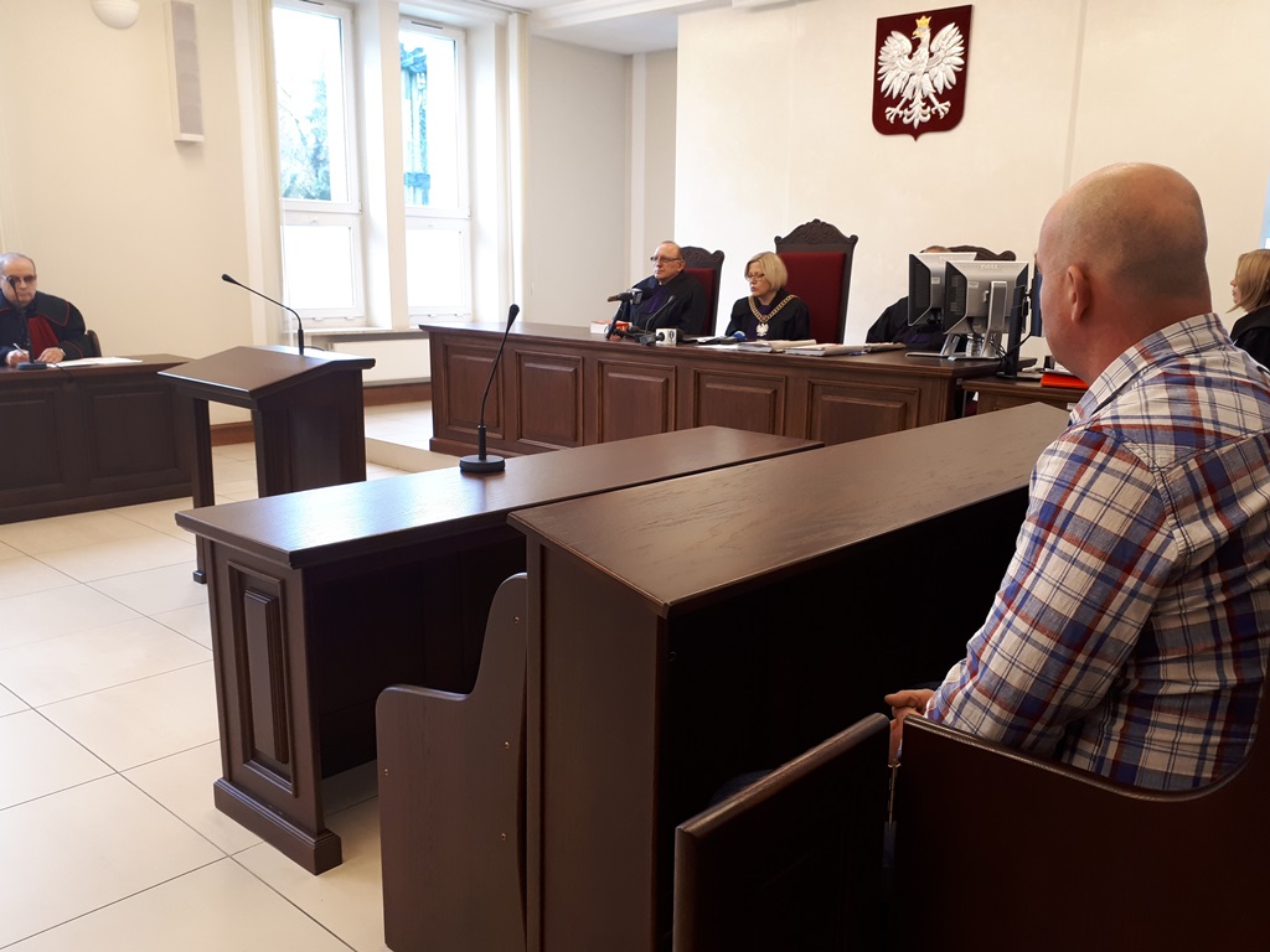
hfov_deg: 65.3
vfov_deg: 51.4
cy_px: 476
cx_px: 635
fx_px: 991
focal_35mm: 27
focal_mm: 3.6
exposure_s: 1/33
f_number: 1.9
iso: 64
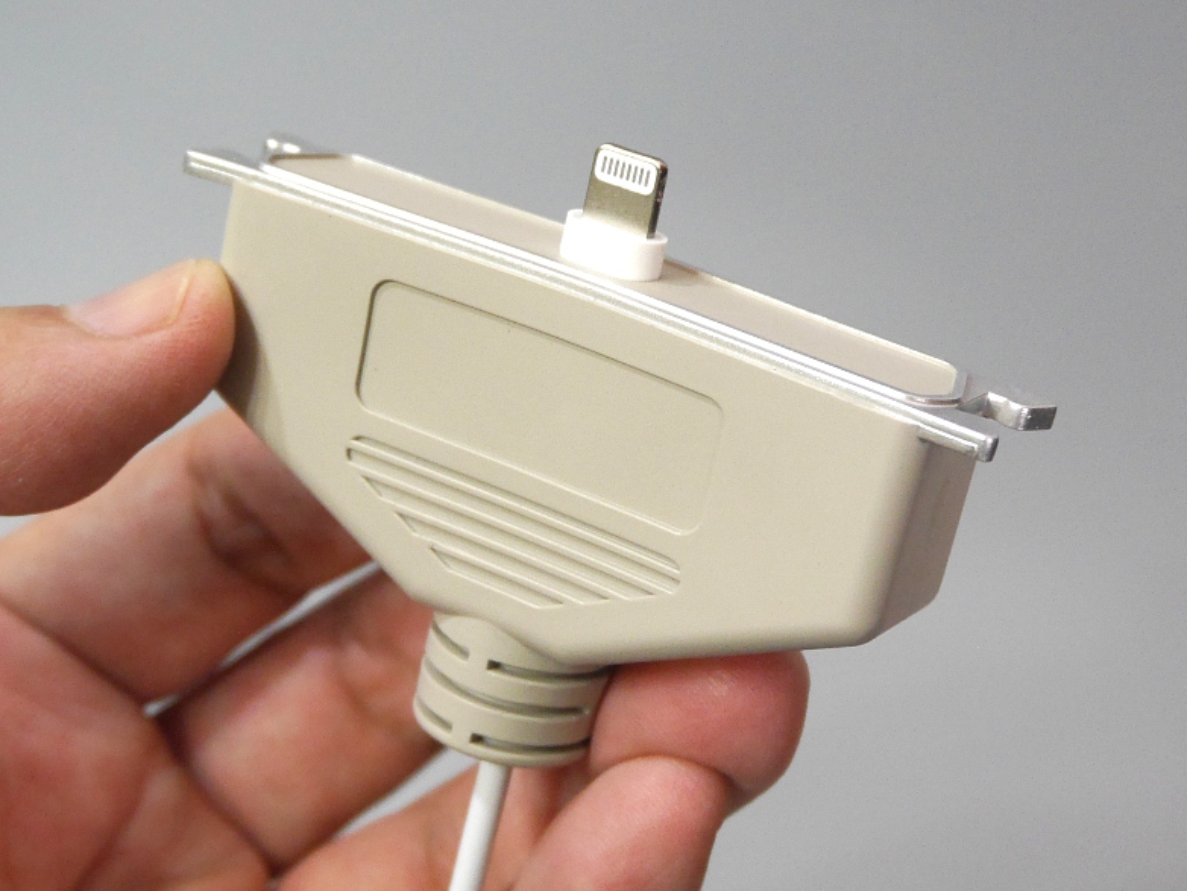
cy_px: 451
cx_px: 581
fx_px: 1544
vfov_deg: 32.2
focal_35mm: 45
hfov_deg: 42.1
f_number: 4.7
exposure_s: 1/60
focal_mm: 22
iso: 1000
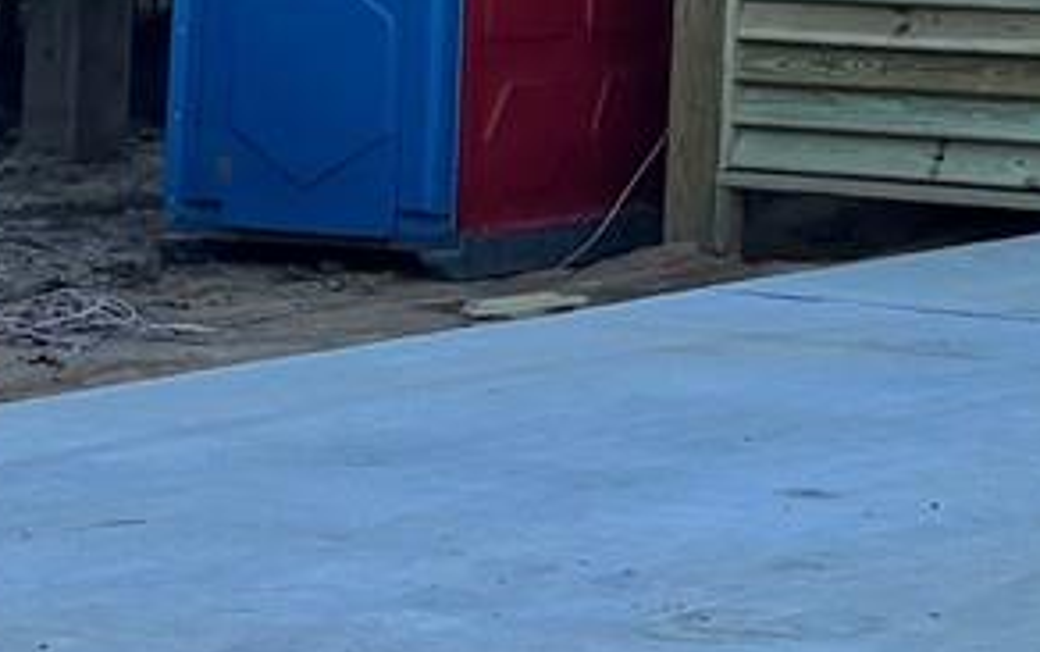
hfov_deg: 10.5
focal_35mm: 193
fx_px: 5474
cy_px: -784
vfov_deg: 6.5
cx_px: 1599
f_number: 1.6
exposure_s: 1/2513
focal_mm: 5.96
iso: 50
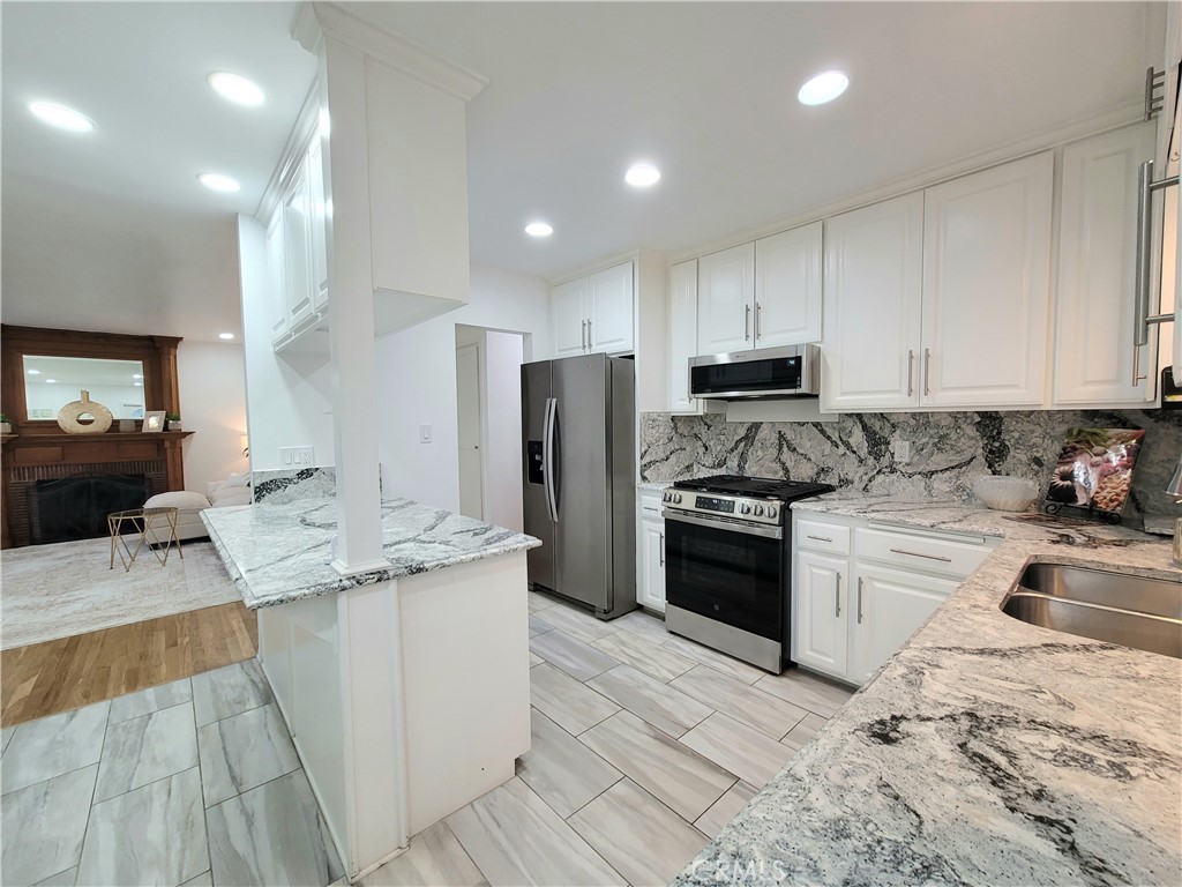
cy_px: 444
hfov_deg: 106.2
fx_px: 444
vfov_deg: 89.9
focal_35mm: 13
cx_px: 591
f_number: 2.2
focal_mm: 2.2
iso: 125
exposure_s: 1/60.2
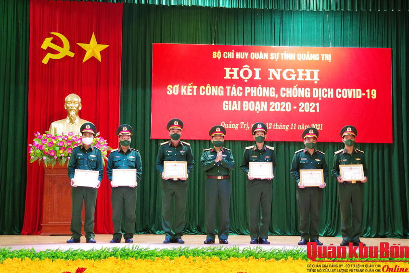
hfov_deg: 33.4
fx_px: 682
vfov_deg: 22.6
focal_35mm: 60
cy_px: 136
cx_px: 204
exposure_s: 1/15
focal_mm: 40
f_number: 7.1
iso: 3200
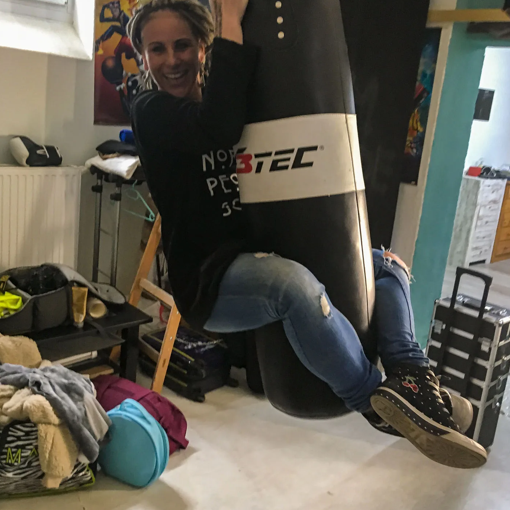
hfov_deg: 47.2
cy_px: 234
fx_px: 583
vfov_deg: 47.2
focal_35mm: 35
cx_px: 259
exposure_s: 1/20
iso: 200
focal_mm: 4.15
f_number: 2.2
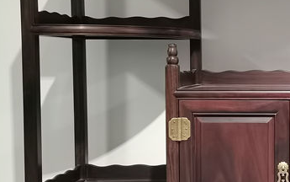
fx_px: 640
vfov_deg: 16.1
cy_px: 99
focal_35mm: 81
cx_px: 299
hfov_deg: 24.2
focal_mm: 5.58
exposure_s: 1/33.3
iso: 500
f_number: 1.8
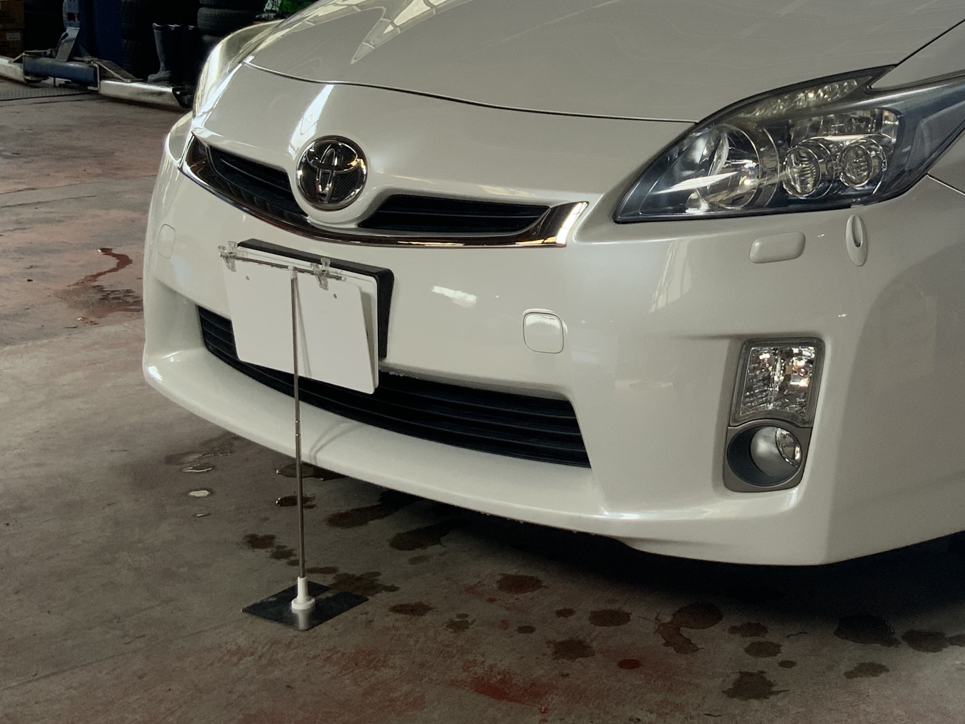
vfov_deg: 24.3
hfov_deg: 31.2
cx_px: 798
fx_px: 1673
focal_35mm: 60
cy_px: 232
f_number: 1.8
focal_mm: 3
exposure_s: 1/122
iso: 32
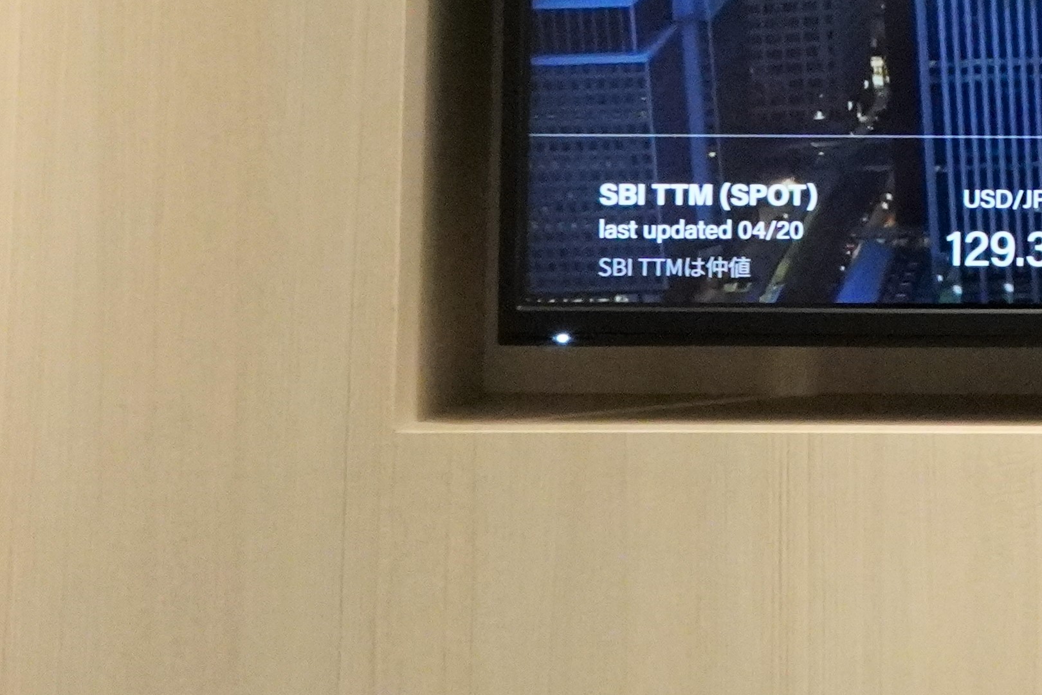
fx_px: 4359
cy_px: -295
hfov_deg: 12.6
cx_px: 1807
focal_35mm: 151
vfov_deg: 8.9
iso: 3200
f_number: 11
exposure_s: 1/50
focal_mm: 28.3
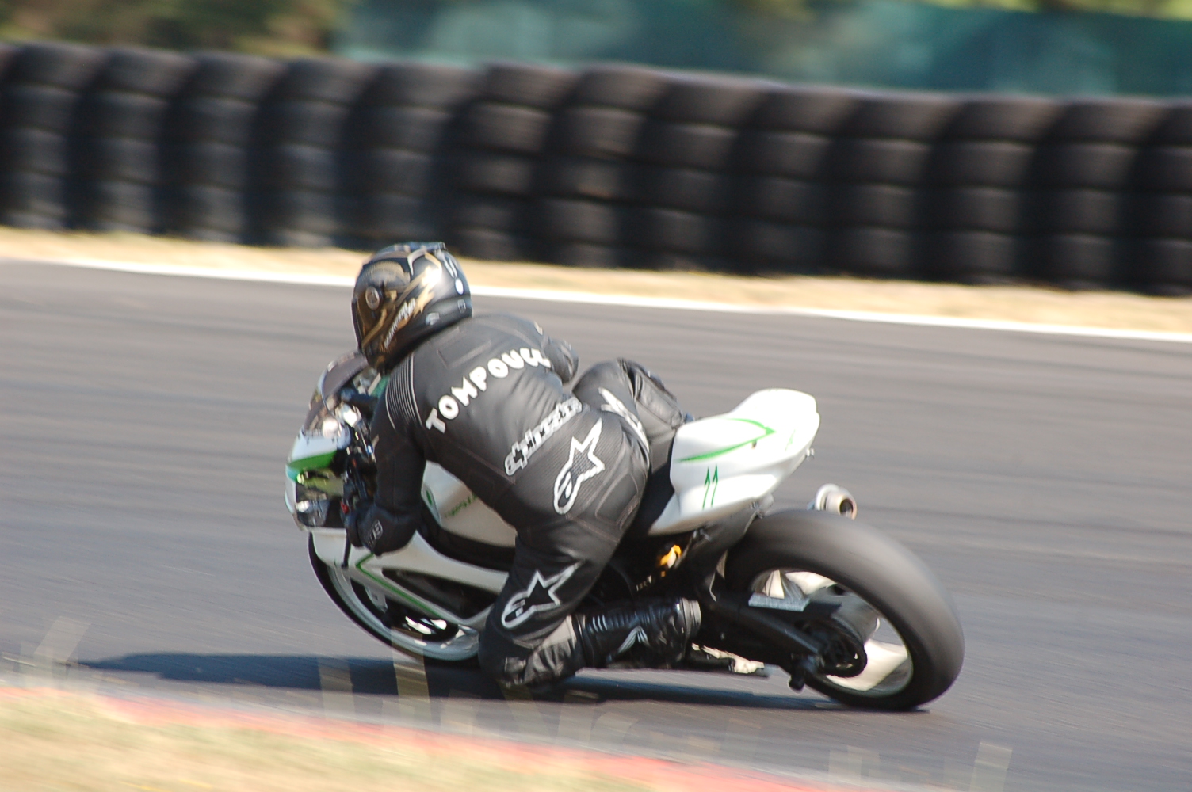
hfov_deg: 5.1
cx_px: 596
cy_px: 396
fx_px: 13398
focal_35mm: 405
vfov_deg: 3.4
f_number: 9
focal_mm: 270
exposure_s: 1/320
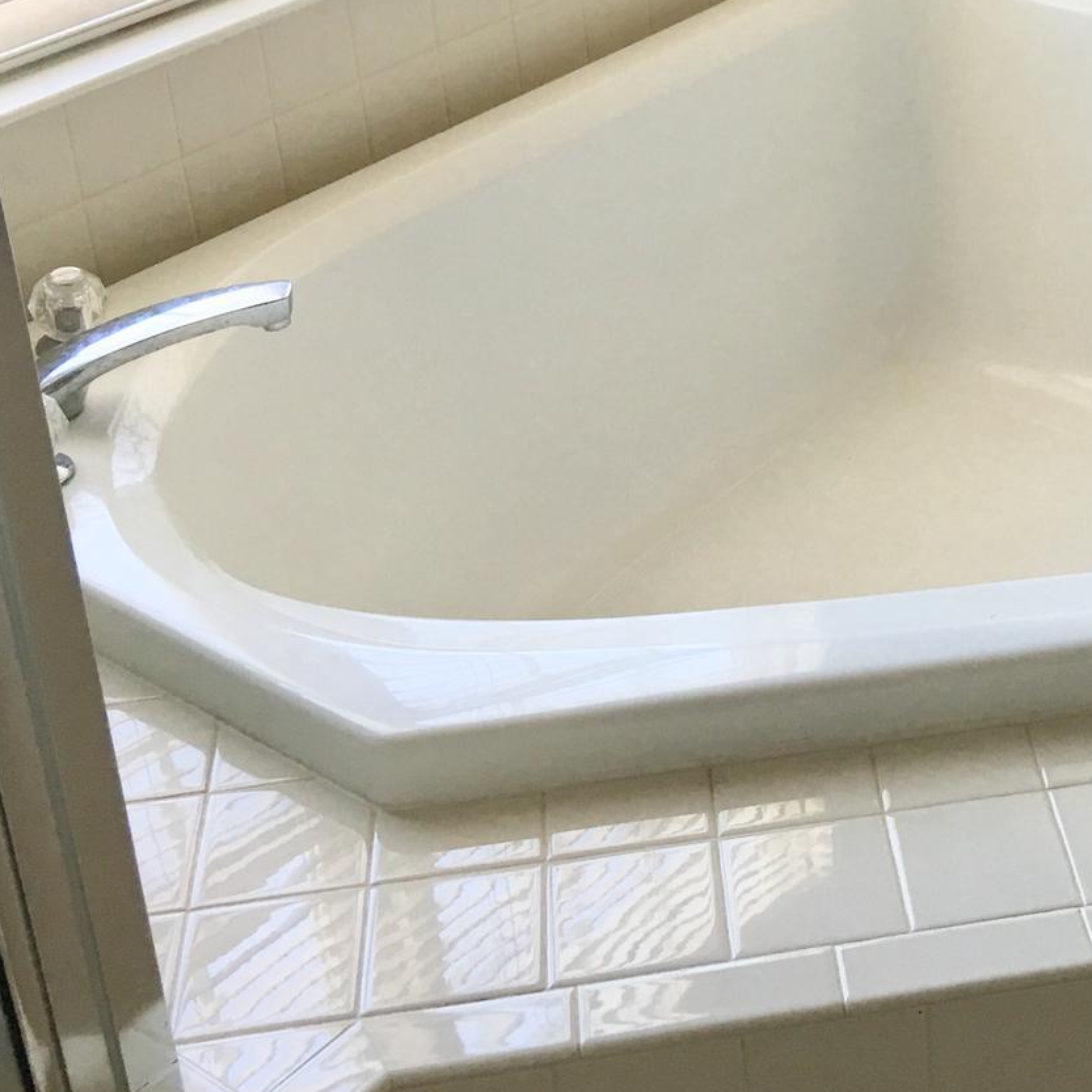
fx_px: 2248
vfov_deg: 26.7
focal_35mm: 63
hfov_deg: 26.3
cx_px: 1003
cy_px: 182
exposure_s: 1/40
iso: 25
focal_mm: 4.15
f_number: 2.2
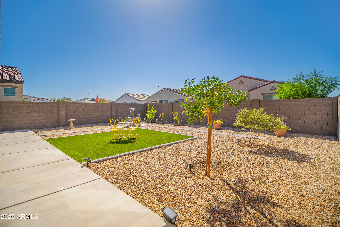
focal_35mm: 16
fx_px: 151
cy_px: 114
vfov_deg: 73.7
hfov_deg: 96.7
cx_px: 170
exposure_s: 1/8000
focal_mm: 16
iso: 100
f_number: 1.8
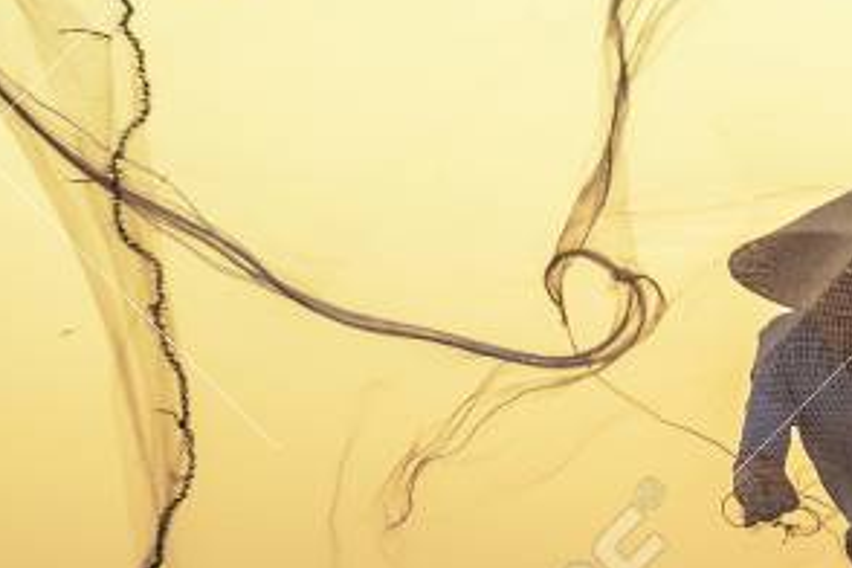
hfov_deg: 12.9
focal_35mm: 155
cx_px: 1037
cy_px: 580
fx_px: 3668
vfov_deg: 8.8
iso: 200
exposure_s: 1/400
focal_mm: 35
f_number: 8
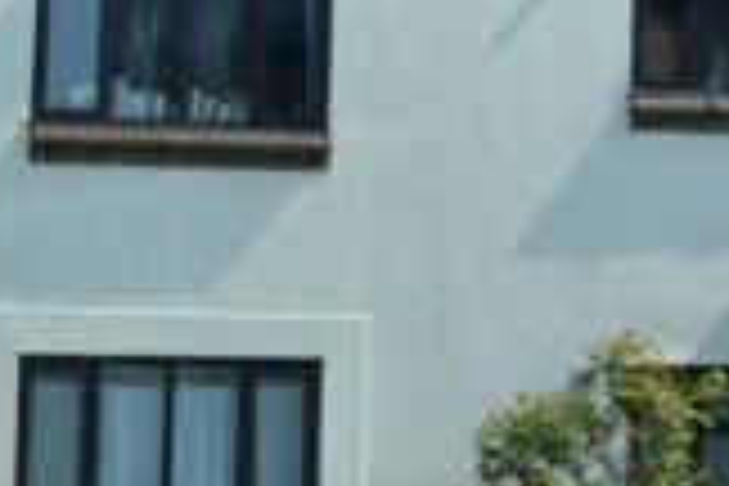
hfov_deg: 11.0
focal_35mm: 182
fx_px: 3685
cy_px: -394
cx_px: 940
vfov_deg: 7.3
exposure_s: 1/200
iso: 100
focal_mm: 28
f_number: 7.1
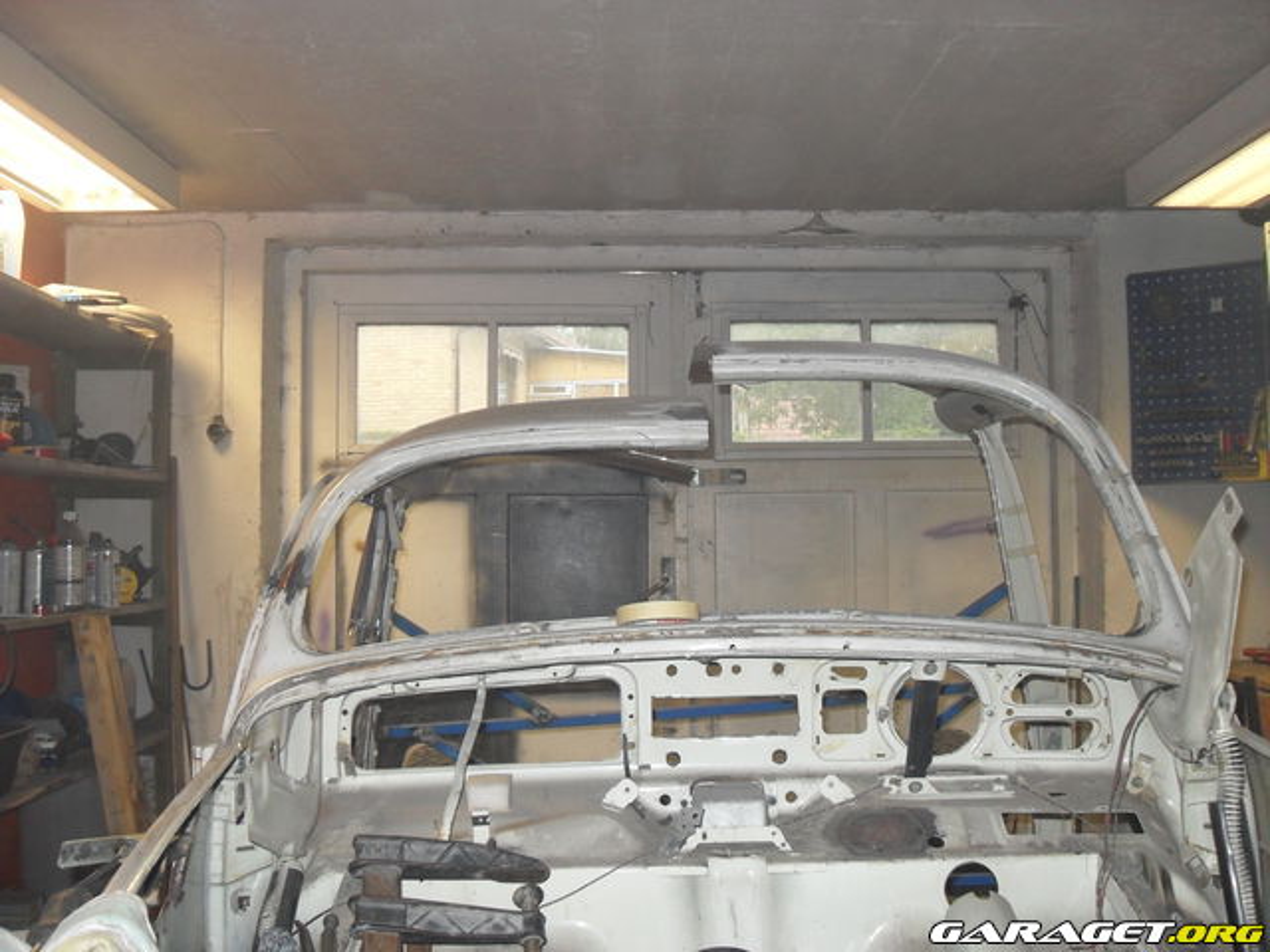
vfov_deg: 40.7
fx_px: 1284
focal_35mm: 35
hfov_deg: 52.6
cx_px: 635
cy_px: 476
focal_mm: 6.2
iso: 200
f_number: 2.8
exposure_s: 1/45
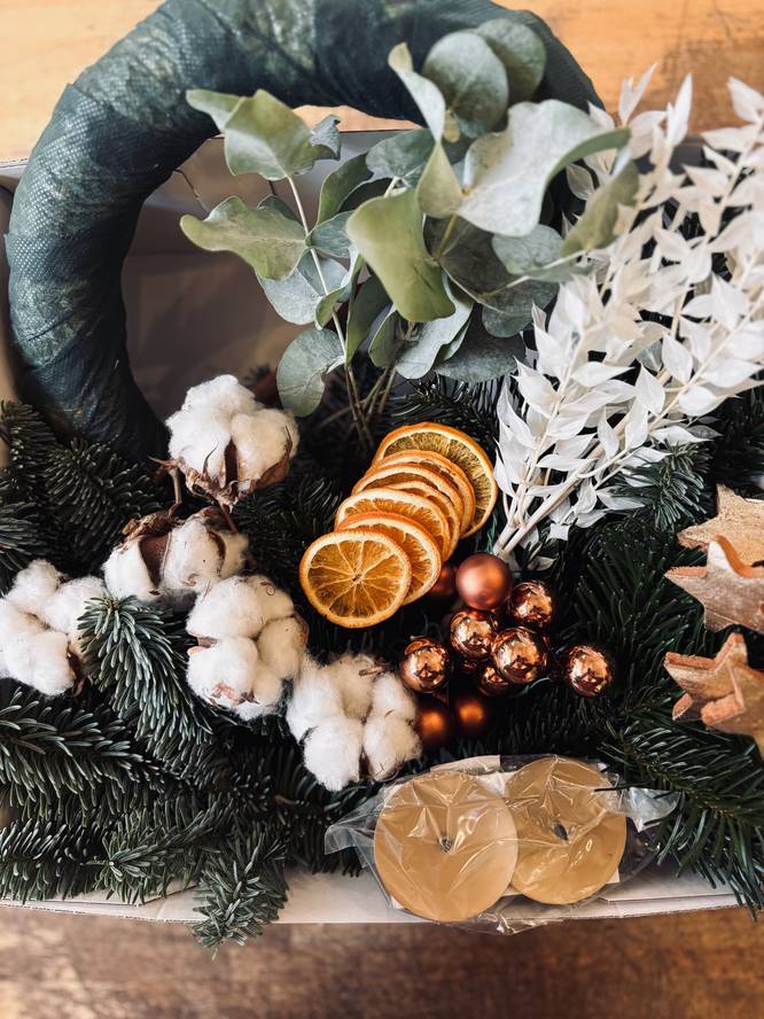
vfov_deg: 67.3
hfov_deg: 53.1
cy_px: 510
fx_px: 765
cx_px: 382
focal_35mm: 26
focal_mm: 5.96
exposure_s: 1/50
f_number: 1.6
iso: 320
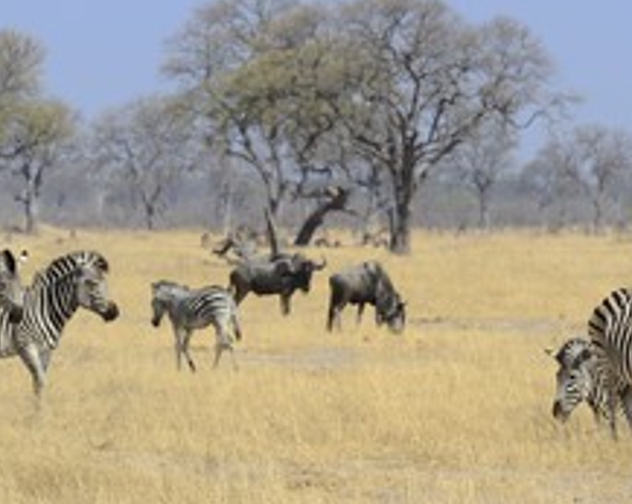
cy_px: 242
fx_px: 9172
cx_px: 440
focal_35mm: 491
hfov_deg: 3.9
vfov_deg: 3.1
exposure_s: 1/640
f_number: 11
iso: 400
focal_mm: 270
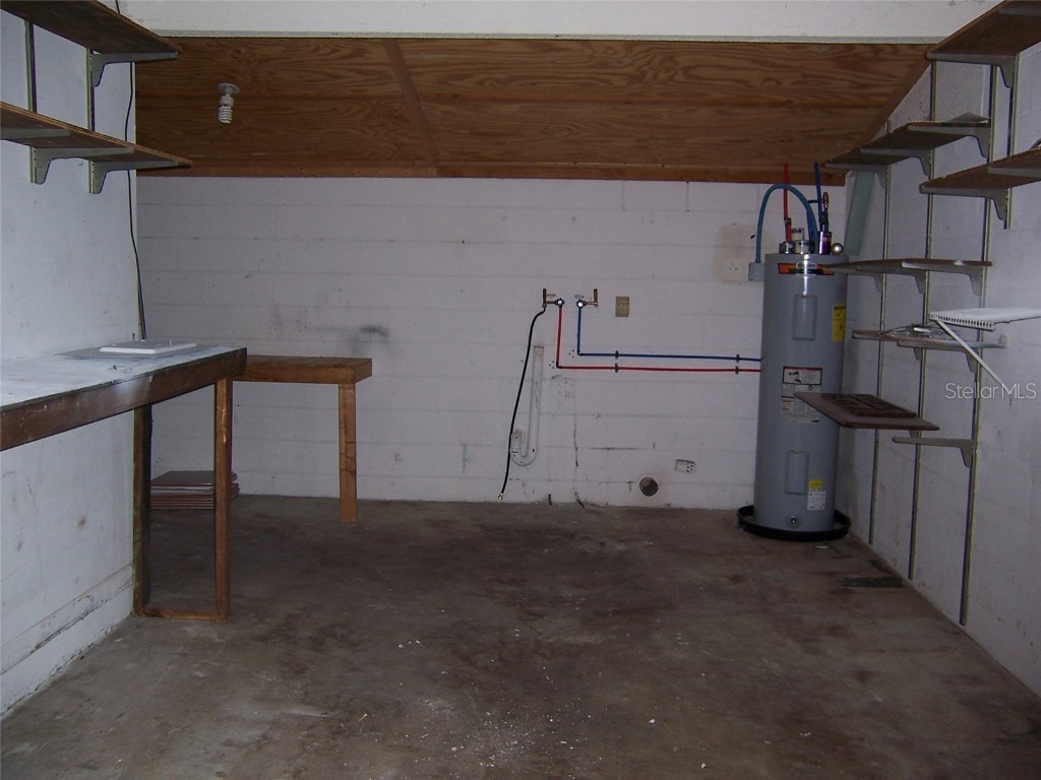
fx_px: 992
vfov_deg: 42.9
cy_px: 390
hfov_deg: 55.4
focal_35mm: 33
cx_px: 520
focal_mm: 5.5
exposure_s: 1/60
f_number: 2.8
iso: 80
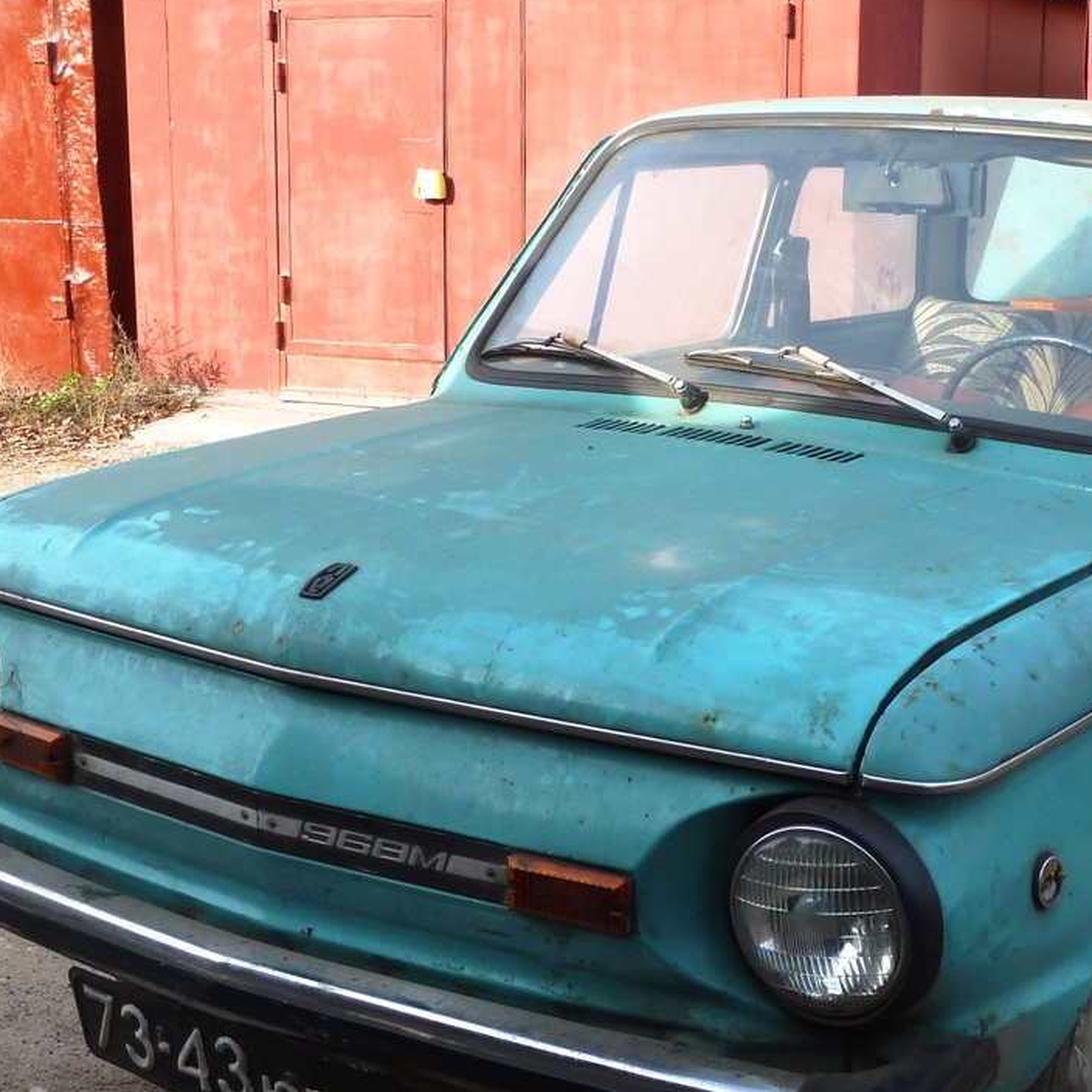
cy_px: 658
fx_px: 2070
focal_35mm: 58
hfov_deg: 29.4
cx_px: 696
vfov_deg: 29.5
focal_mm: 5.7
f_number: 4
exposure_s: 1/160
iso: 80
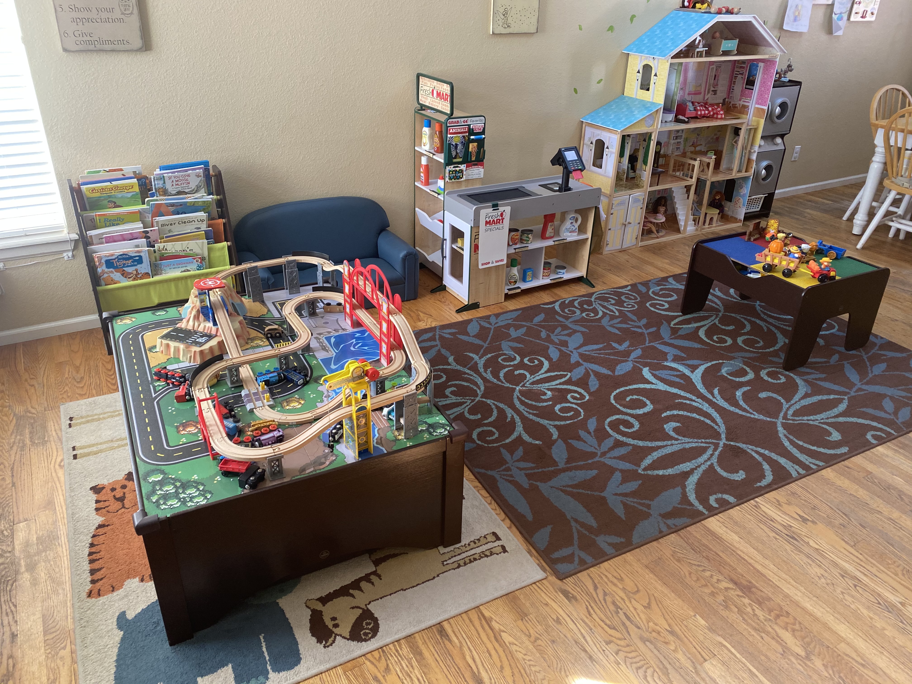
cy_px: 342
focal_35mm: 26
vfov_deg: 53.1
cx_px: 456
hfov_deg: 67.3
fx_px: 685
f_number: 1.8
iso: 125
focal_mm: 4.25
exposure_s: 1/62
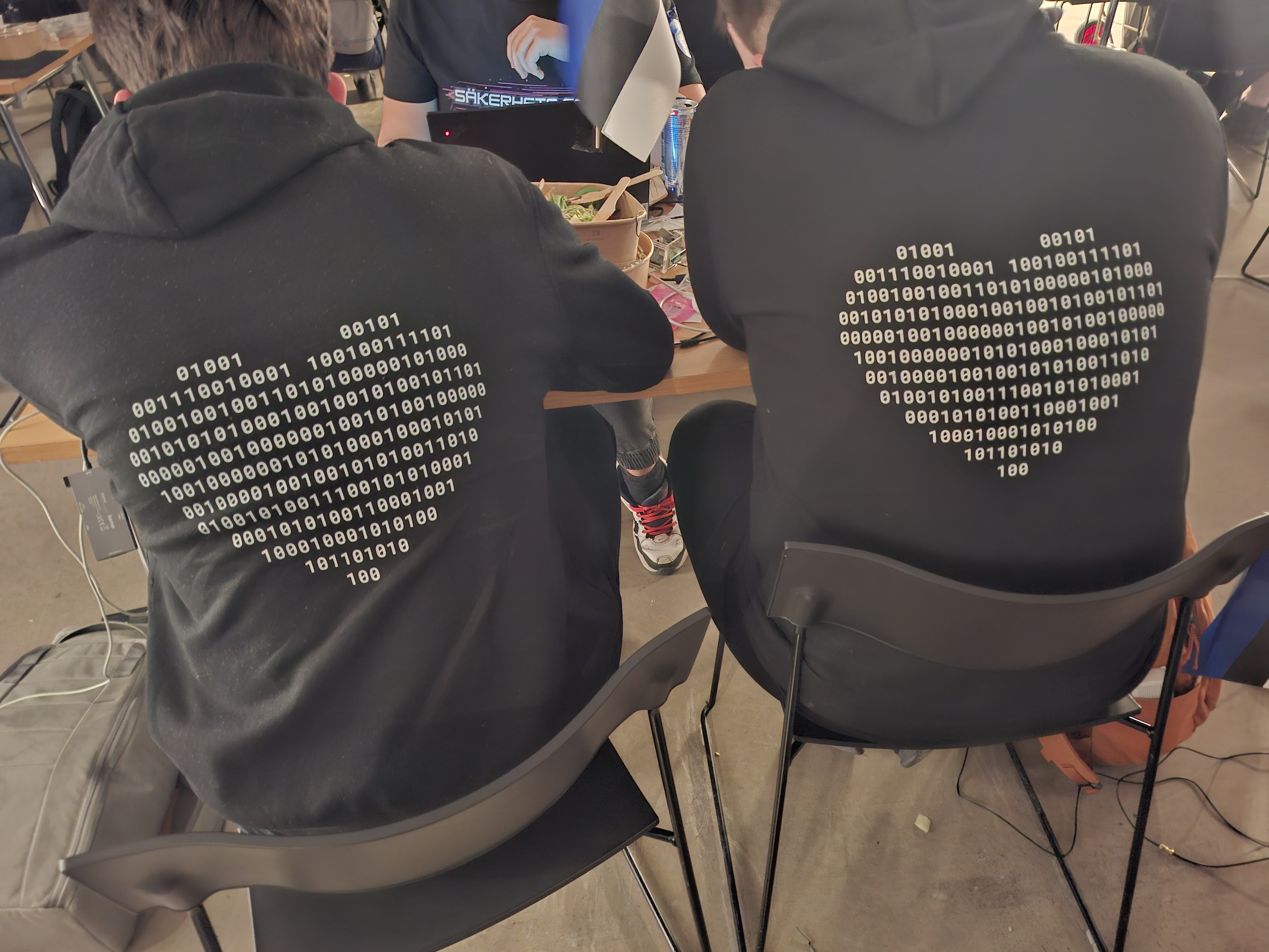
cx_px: 634
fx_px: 843
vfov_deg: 58.9
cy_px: 476
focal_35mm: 23
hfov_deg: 73.9
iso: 1600
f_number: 1.8
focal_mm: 5.54
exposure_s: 1/8
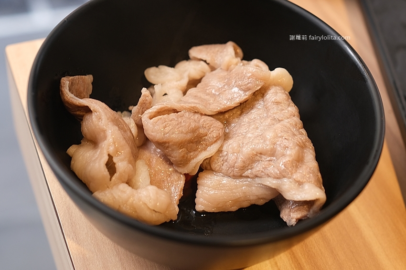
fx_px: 395
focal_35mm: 35
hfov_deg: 54.5
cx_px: 203
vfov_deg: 37.8
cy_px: 135
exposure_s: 1/28
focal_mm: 23
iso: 320
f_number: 3.2
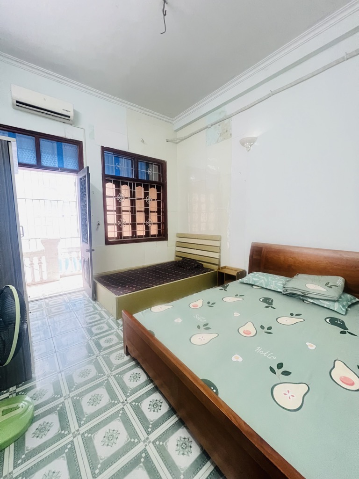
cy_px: 240
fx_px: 180
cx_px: 180
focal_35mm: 13
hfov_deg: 89.9
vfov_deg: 106.2
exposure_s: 1/60
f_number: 1.8
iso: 640
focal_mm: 1.57
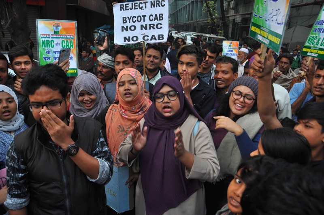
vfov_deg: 47.8
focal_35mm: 27
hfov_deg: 67.5
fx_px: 243
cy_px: 108
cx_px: 162
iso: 400
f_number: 5.6
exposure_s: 1/320
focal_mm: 18
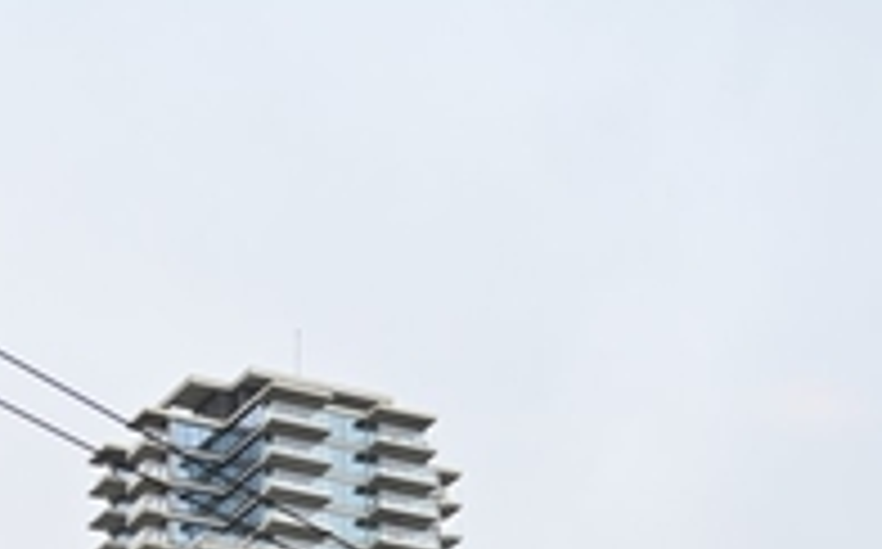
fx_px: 3818
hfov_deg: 13.2
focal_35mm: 159
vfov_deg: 7.6
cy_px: 1332
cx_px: 389
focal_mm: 51
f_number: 4
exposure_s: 1/250
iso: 400
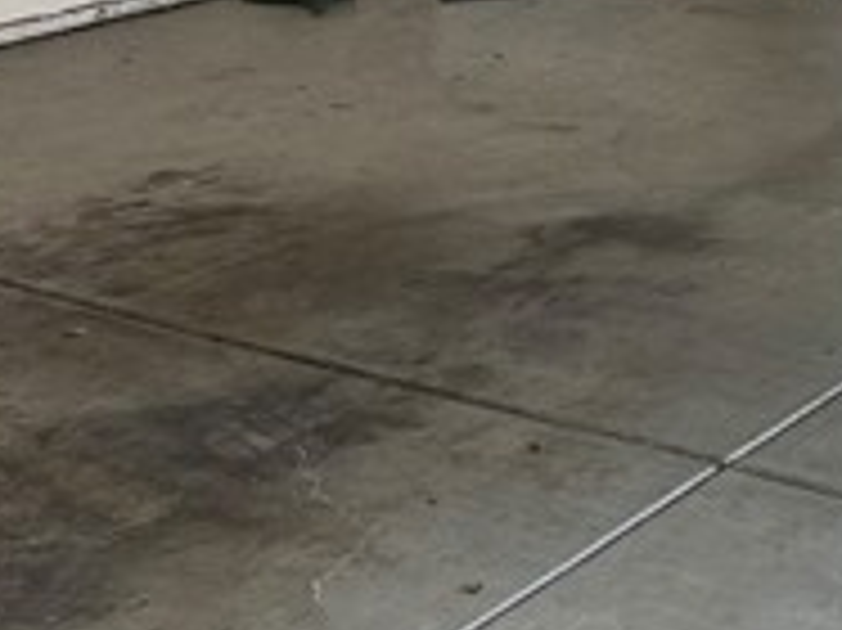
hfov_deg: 20.9
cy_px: -202
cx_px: 1193
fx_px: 1993
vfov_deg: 16.9
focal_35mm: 82
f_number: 1.78
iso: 80
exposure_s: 1/287
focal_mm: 6.86
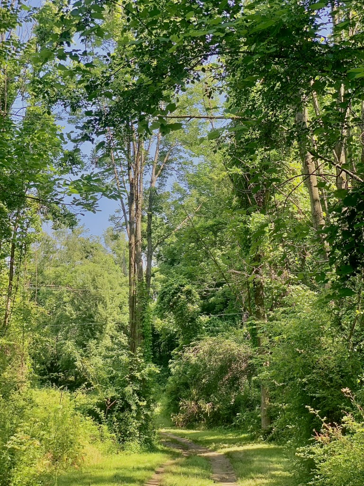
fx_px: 729
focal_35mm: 52
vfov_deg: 36.8
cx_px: 182
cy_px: 243
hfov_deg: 28.0
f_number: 2.4
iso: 16
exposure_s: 1/157
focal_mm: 6
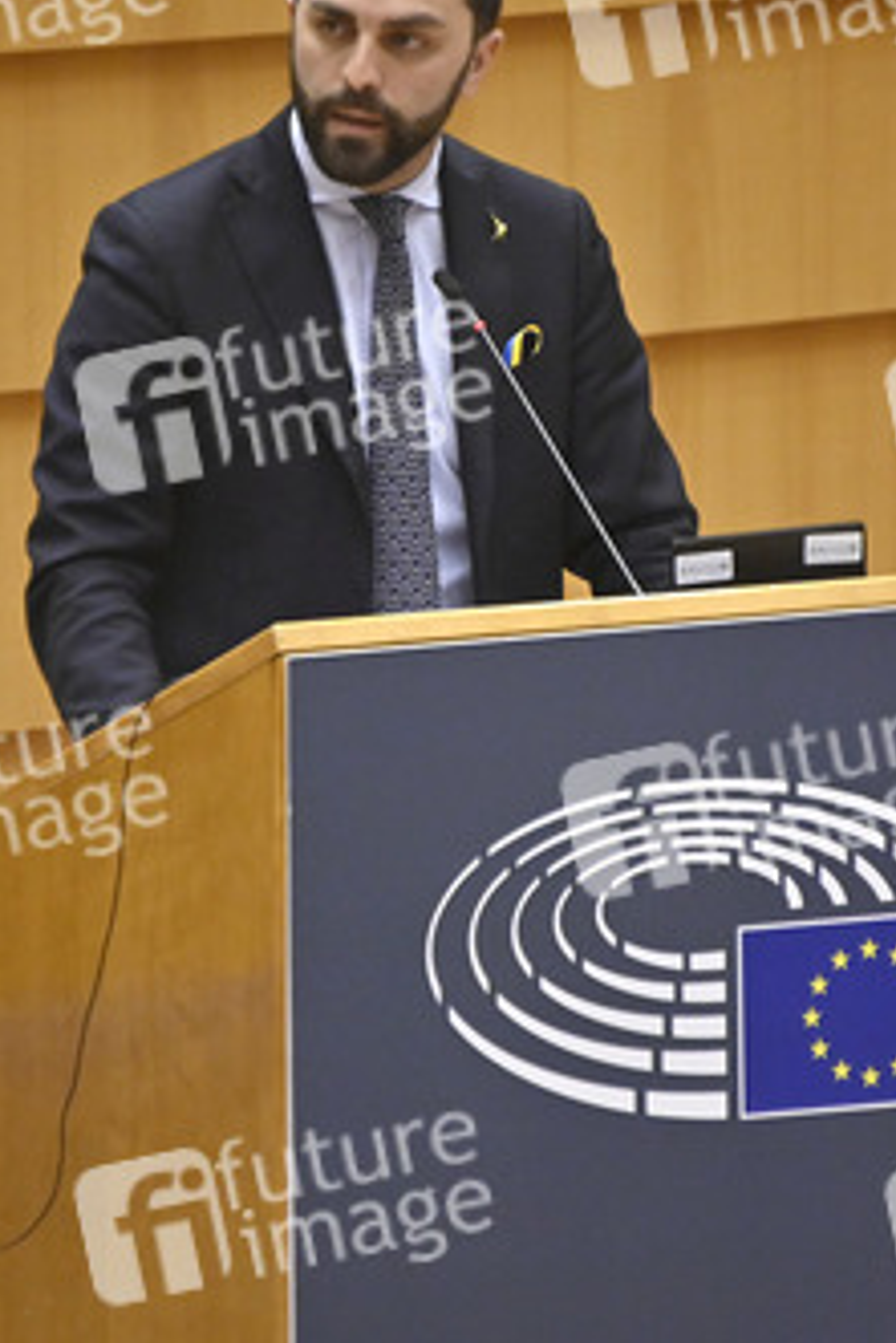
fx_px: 22524
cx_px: 403
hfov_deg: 2.3
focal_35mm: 604
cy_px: 600
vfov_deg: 3.4
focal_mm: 500
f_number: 6.3
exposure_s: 1/400
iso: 3200
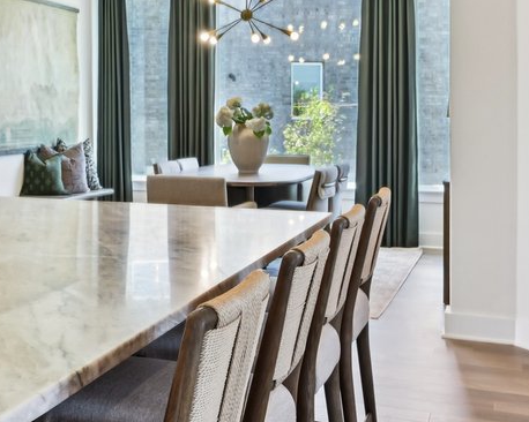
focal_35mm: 63
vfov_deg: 23.9
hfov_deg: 27.6
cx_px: -45
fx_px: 986
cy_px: 102
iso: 280
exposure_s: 1/15
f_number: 6.7
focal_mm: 15
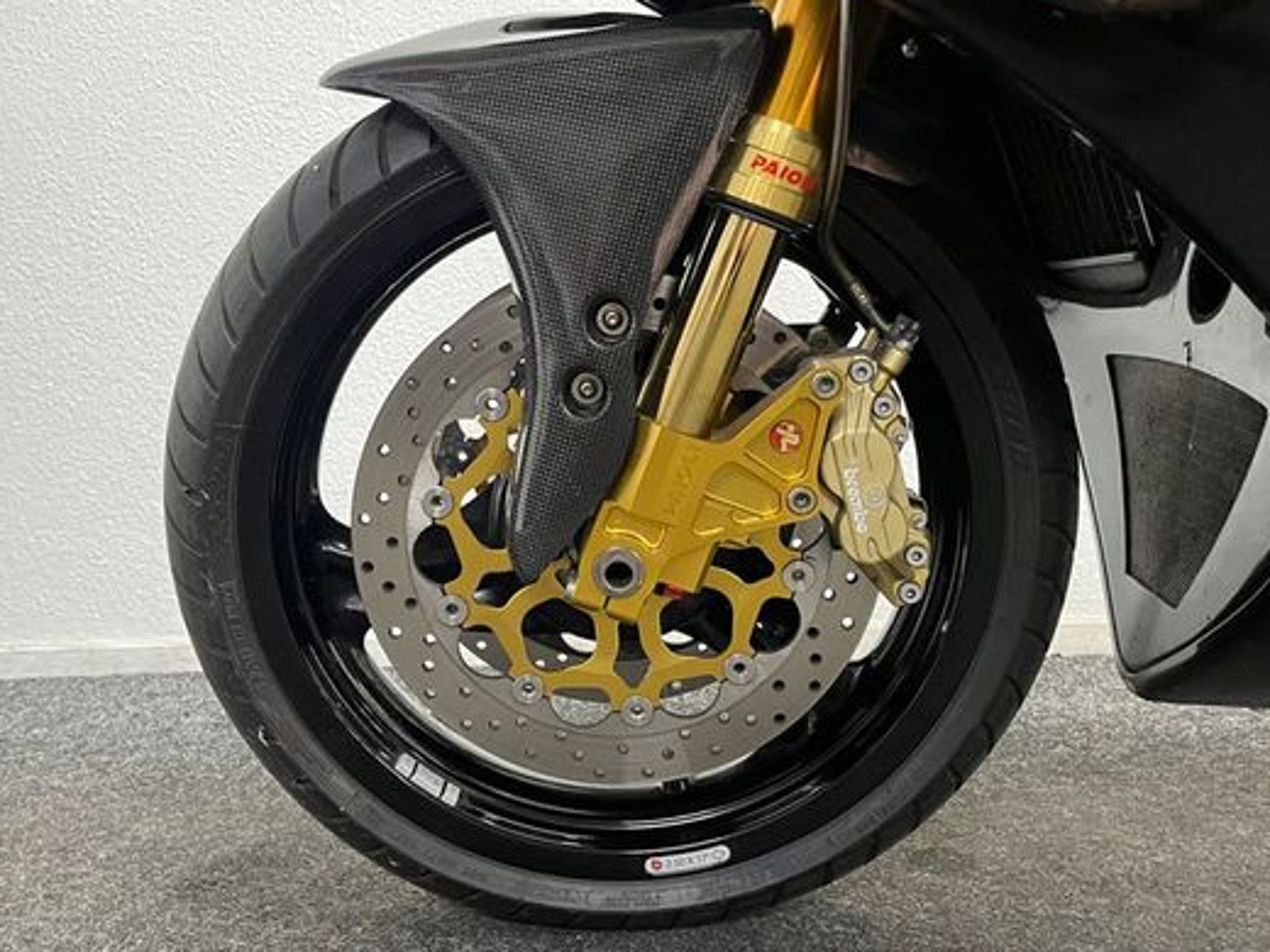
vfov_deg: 44.1
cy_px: 442
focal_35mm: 32
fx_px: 1174
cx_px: 593
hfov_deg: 56.8
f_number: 1.6
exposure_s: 1/50
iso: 400
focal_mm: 5.1
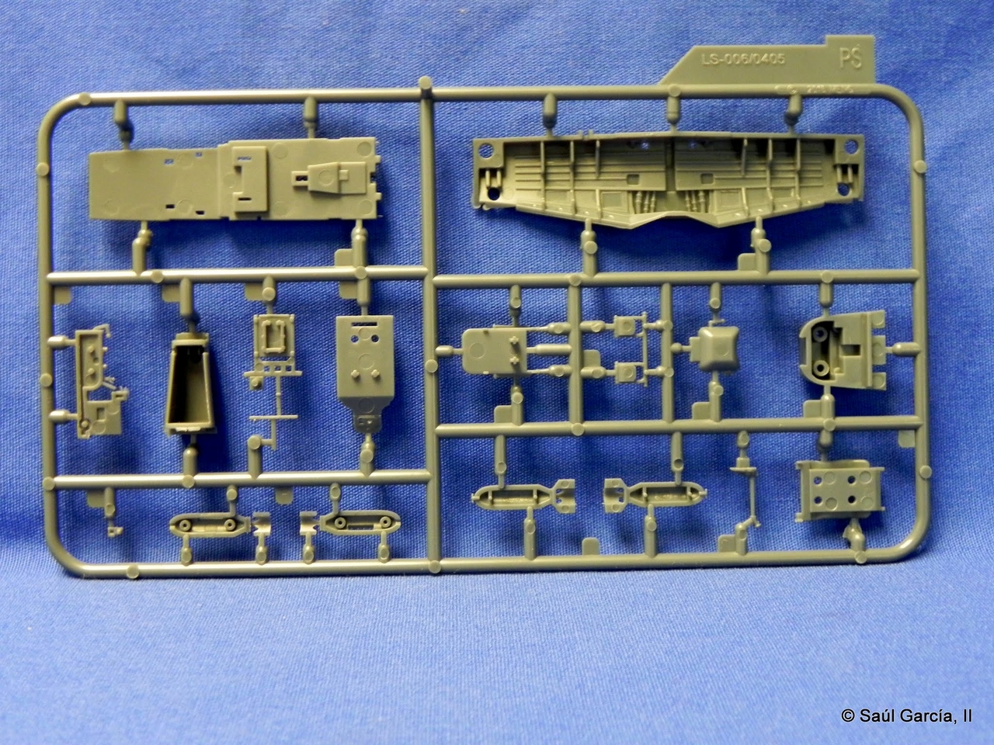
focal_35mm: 46
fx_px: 1321
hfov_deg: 41.2
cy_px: 372
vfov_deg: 31.5
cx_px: 497
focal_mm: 8.2
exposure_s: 1/10.2
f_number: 3.2
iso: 400
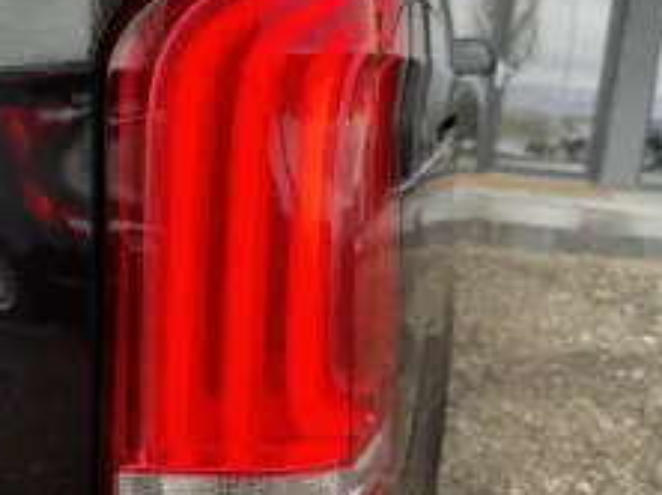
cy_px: 242
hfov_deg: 47.2
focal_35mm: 39
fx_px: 745
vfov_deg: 36.8
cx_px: 227
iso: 64
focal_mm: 6.76
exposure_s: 1/121
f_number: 1.78
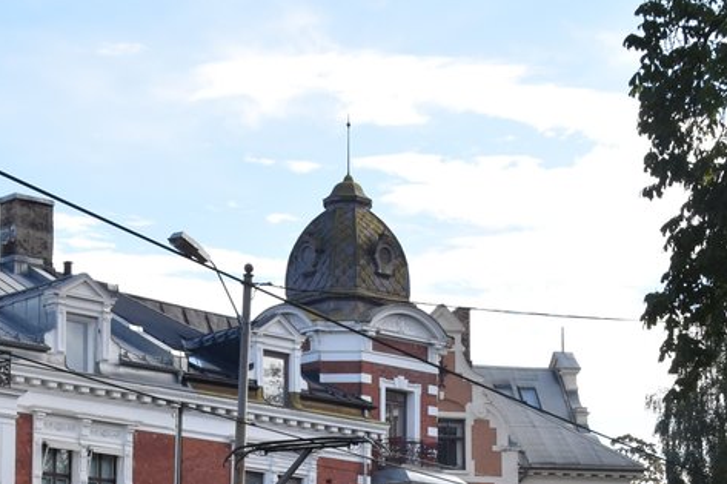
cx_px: 398
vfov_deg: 13.4
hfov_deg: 20.6
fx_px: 1998
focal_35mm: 99
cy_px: 605
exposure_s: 1/500
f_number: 8
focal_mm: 26
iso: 640
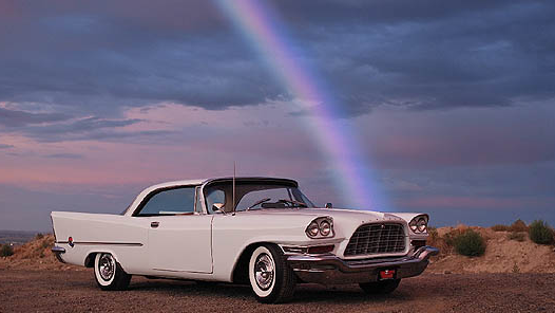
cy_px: 161
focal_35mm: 58
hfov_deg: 36.3
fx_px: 847
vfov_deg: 20.9
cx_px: 279
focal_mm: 35
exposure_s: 1/60
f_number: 3.2
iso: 160
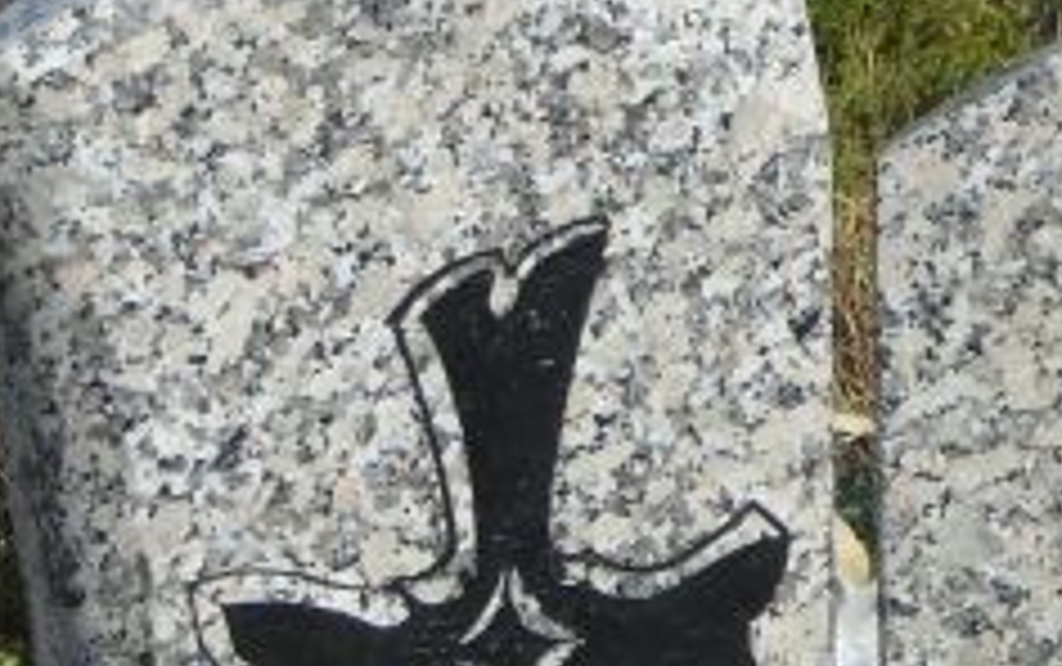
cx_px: 1418
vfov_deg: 6.4
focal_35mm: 204
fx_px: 5910
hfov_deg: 10.0
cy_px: 670
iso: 80
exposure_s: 1/500
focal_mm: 10.5
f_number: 6.3
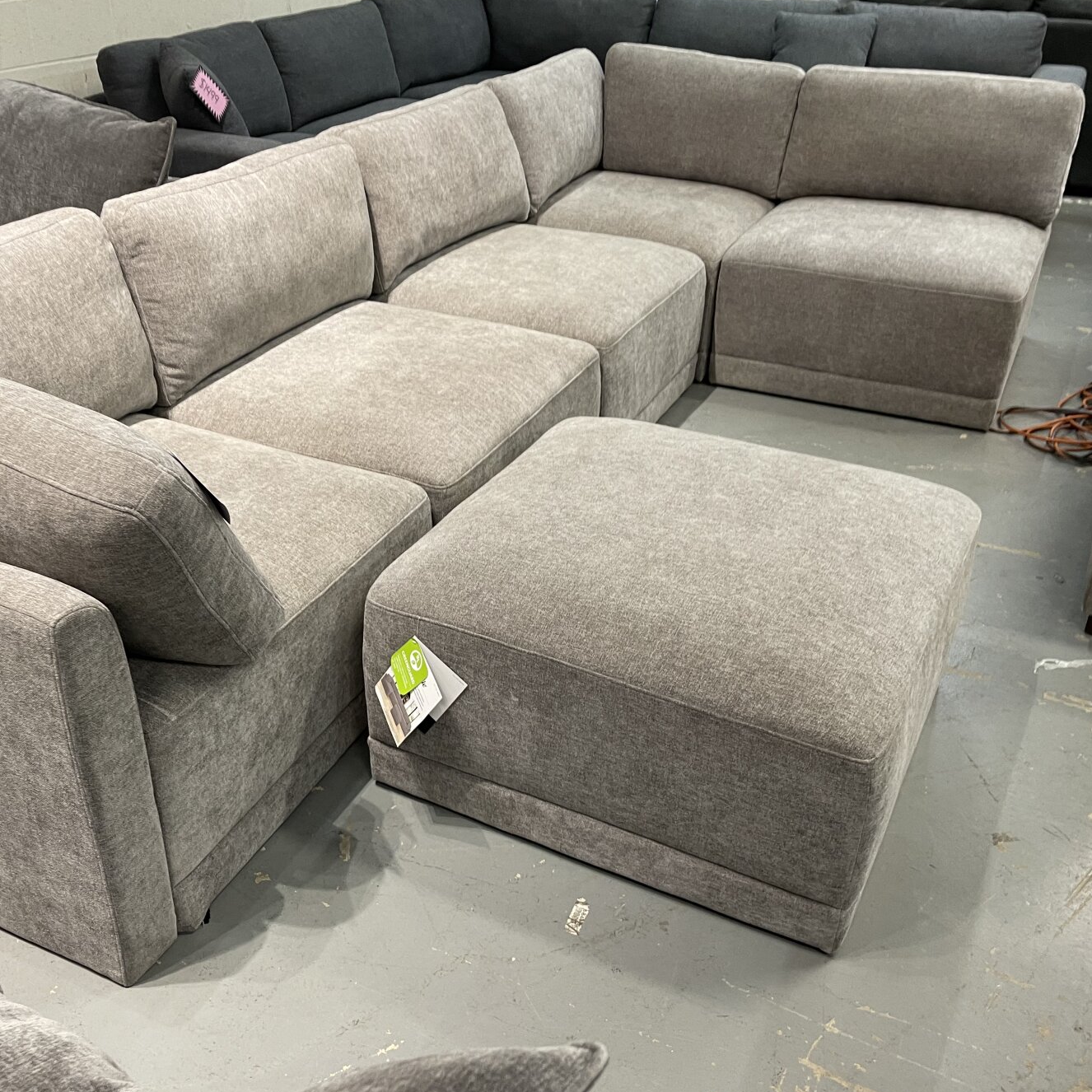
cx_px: 461
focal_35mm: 32
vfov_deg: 51.1
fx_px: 1142
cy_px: 576
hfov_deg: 50.9
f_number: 1.6
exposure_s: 1/60
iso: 100
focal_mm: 5.1
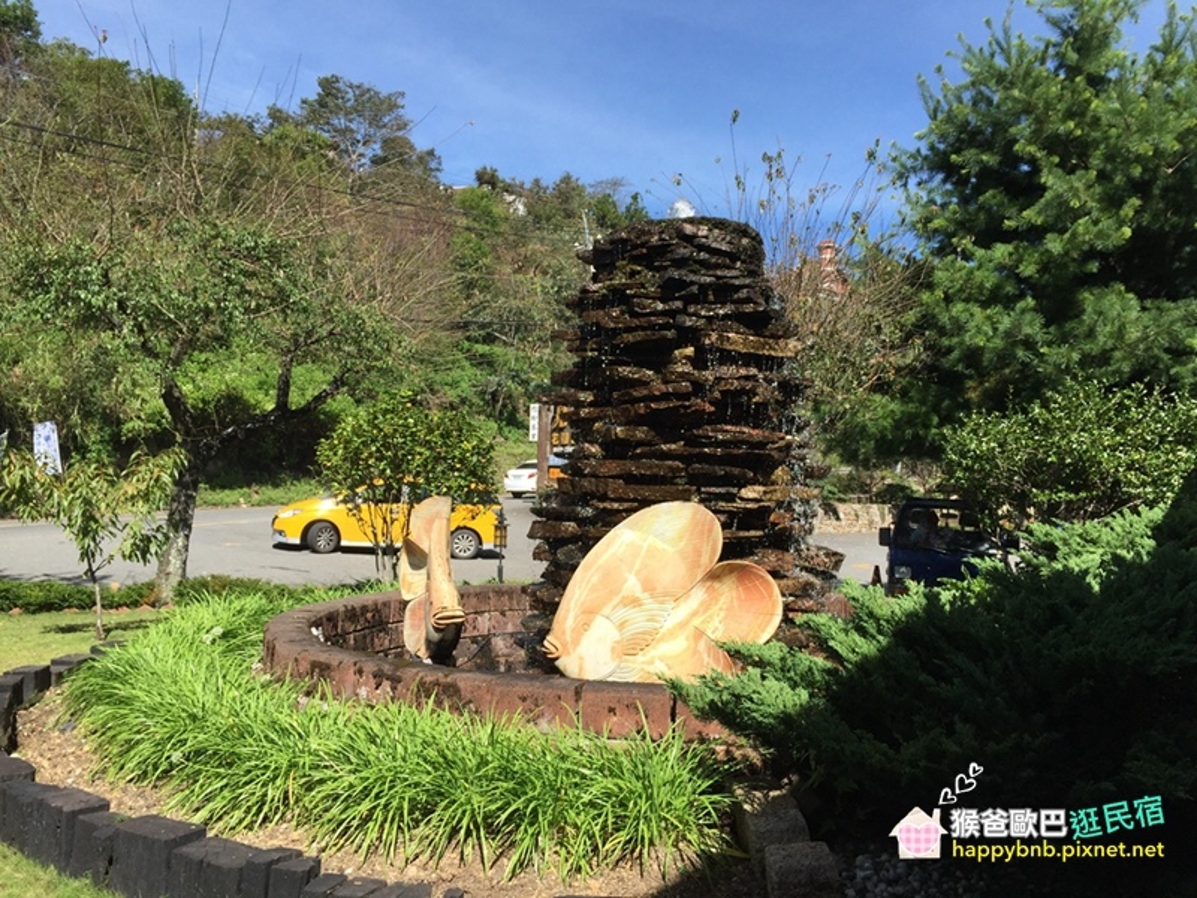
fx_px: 1003
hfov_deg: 61.7
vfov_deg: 48.2
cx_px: 598
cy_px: 449
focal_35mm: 29
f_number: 2.2
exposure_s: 1/1721
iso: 32
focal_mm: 4.15
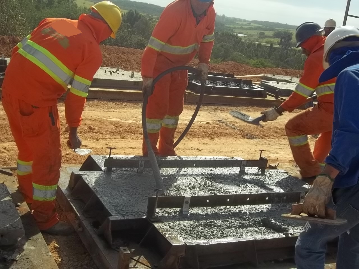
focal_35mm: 49
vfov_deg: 29.7
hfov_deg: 38.9
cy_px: 134
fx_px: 508
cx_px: 180
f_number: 11.1
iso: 64
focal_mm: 8.8
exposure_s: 1/100
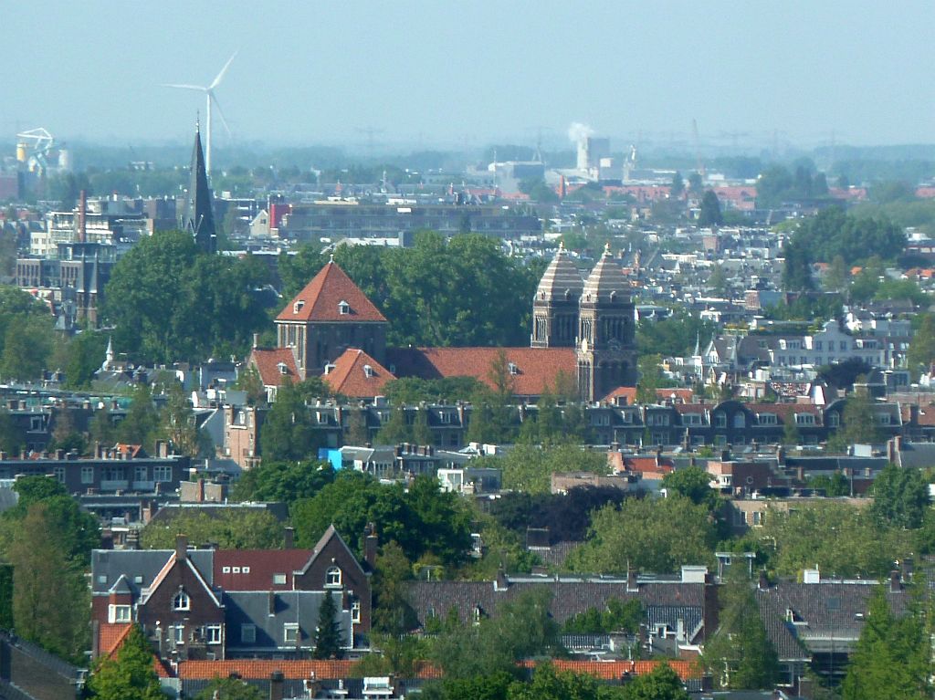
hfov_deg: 4.2
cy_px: 350
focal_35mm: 469
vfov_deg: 3.2
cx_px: 468
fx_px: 12662
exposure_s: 1/160
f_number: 4.9
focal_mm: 49.2
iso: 80
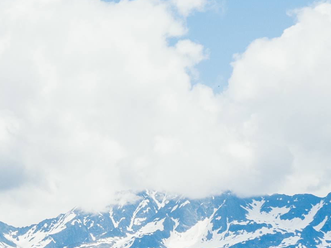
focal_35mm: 188
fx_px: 1797
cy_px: 255
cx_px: -27
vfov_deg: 7.9
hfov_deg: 10.4
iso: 200
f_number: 8
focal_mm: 30
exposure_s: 1/640
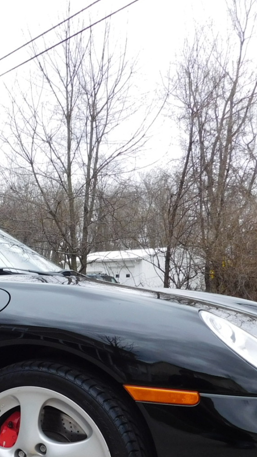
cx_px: -2
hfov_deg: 22.6
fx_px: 618
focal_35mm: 51
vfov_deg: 39.7
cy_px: 330
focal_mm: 4
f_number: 3
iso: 125
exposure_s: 1/640
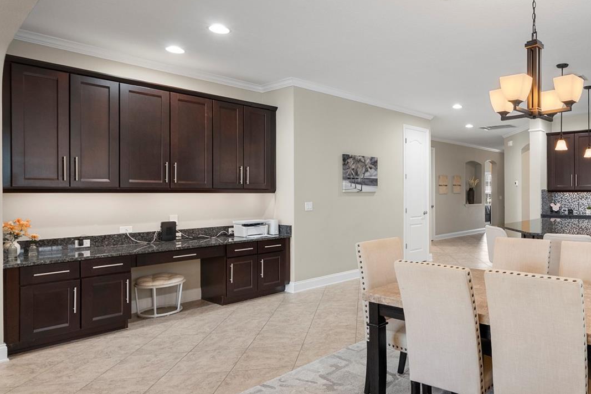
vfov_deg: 53.2
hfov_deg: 69.2
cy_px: 195
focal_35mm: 24
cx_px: 439
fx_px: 394
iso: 2500
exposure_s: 1/13
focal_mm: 16
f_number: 8
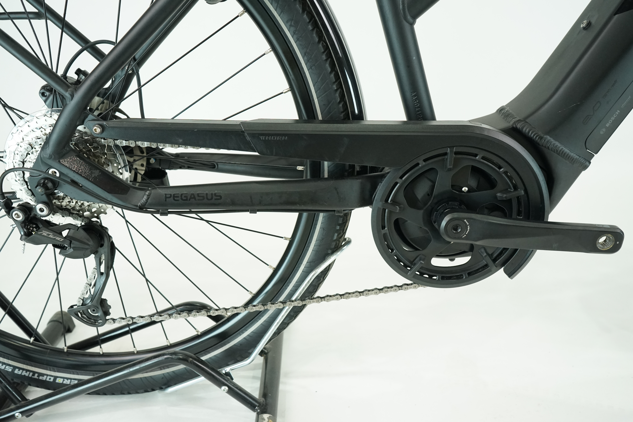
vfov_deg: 42.3
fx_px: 545
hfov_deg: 60.3
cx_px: 316
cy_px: 211
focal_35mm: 31
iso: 2500
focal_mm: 31
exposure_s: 1/200
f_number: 5.6
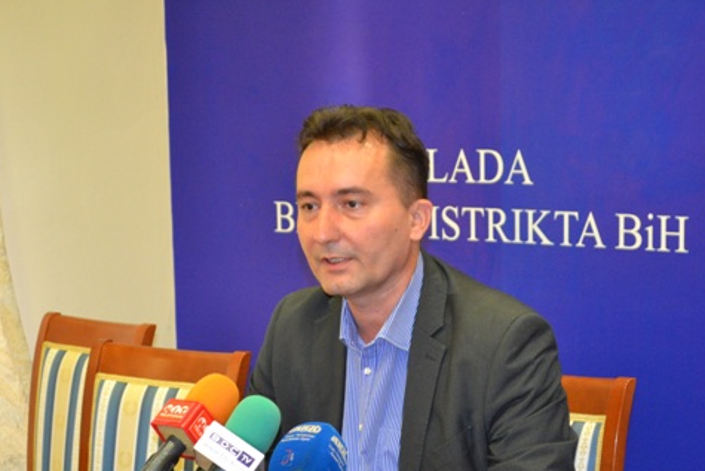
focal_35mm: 97
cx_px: 371
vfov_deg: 14.1
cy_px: 311
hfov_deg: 21.0
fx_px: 1900
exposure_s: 1/60
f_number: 5.3
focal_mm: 48
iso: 2000
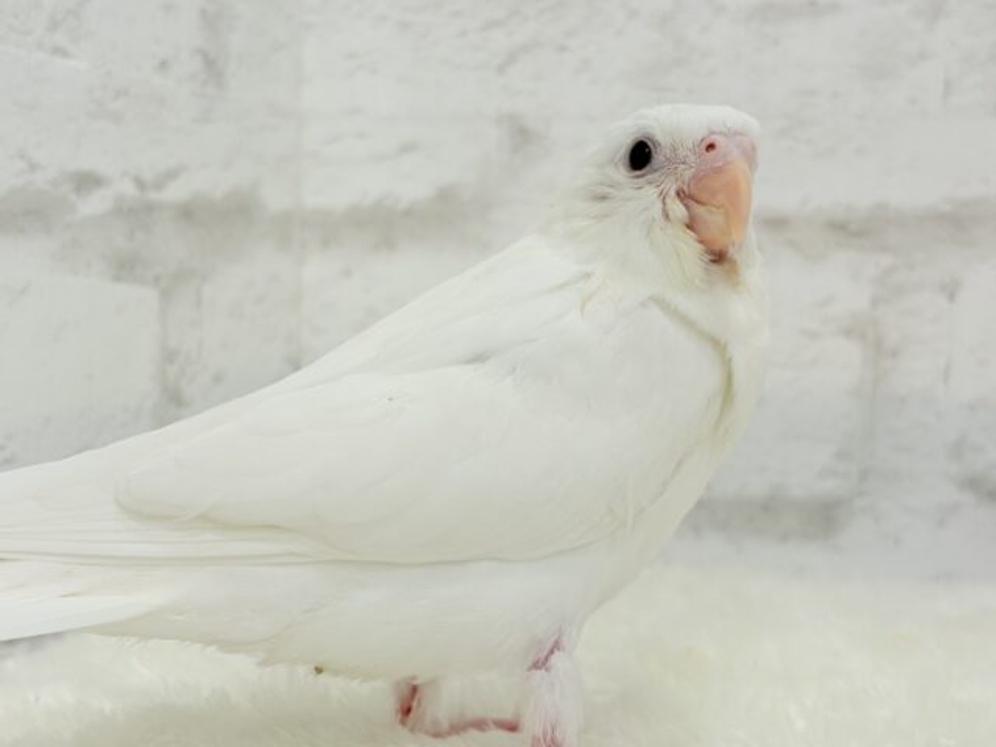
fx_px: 1496
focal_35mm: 52
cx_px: 498
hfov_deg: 36.8
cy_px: 374
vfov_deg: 28.0
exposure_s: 1/200
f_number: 1.6
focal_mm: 5.96
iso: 80
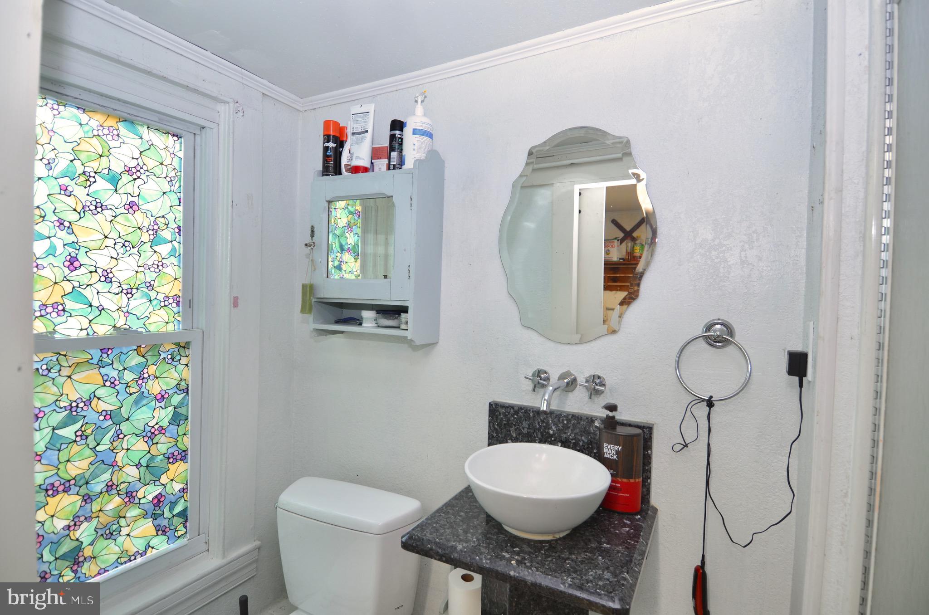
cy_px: 308
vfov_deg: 67.1
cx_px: 464
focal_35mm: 18
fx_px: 463
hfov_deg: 90.1
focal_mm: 12
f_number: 4.5
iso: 400
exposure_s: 1/80
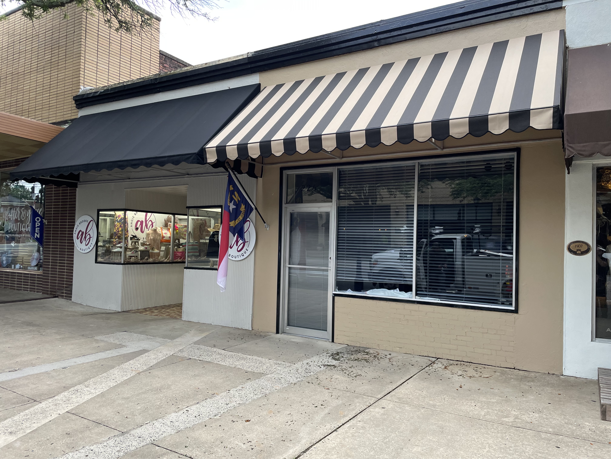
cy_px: 230
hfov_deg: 67.3
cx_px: 306
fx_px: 459
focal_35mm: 26
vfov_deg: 53.1
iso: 80
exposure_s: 1/121
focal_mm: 4.2
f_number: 1.6
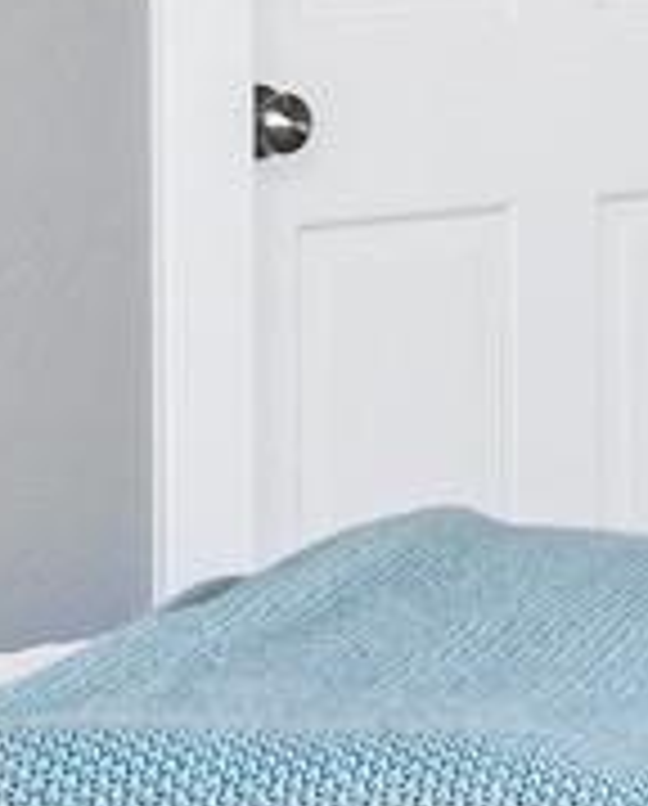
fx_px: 4348
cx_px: 1166
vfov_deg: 10.4
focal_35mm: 182
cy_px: -236
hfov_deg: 8.2
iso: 640
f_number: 8
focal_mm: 17
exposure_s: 1/25
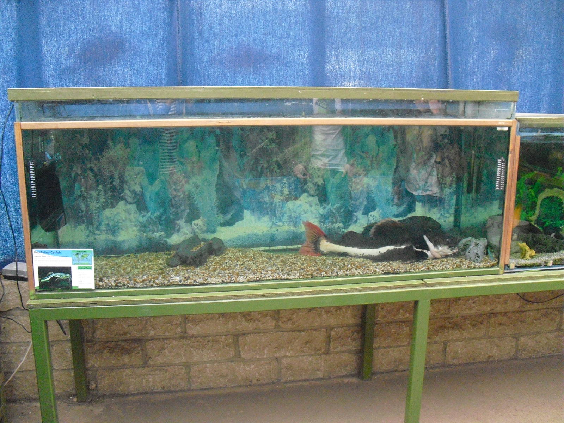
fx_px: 587
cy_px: 212
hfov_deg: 51.4
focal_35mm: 36
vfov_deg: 39.7
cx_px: 282
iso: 800
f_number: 3.1
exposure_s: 1/60
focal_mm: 6.3
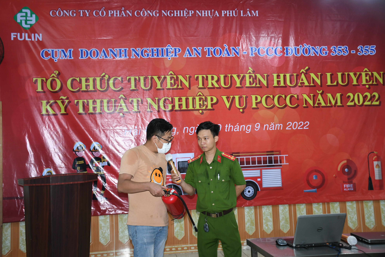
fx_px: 433
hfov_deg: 47.9
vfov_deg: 33.0
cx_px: 192
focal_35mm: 40
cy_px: 128
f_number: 4
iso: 800
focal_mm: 27
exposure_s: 1/200
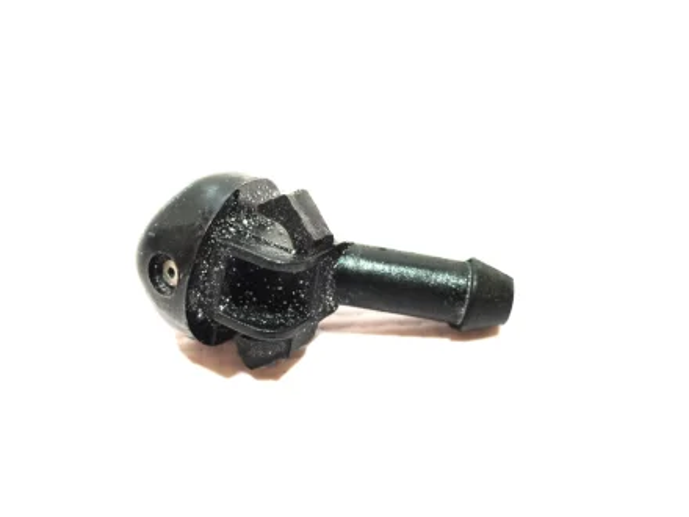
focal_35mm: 51
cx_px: 344
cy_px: 258
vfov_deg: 28.6
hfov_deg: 37.5
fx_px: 1015
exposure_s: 1/100
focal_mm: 4.75
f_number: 1.75
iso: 263
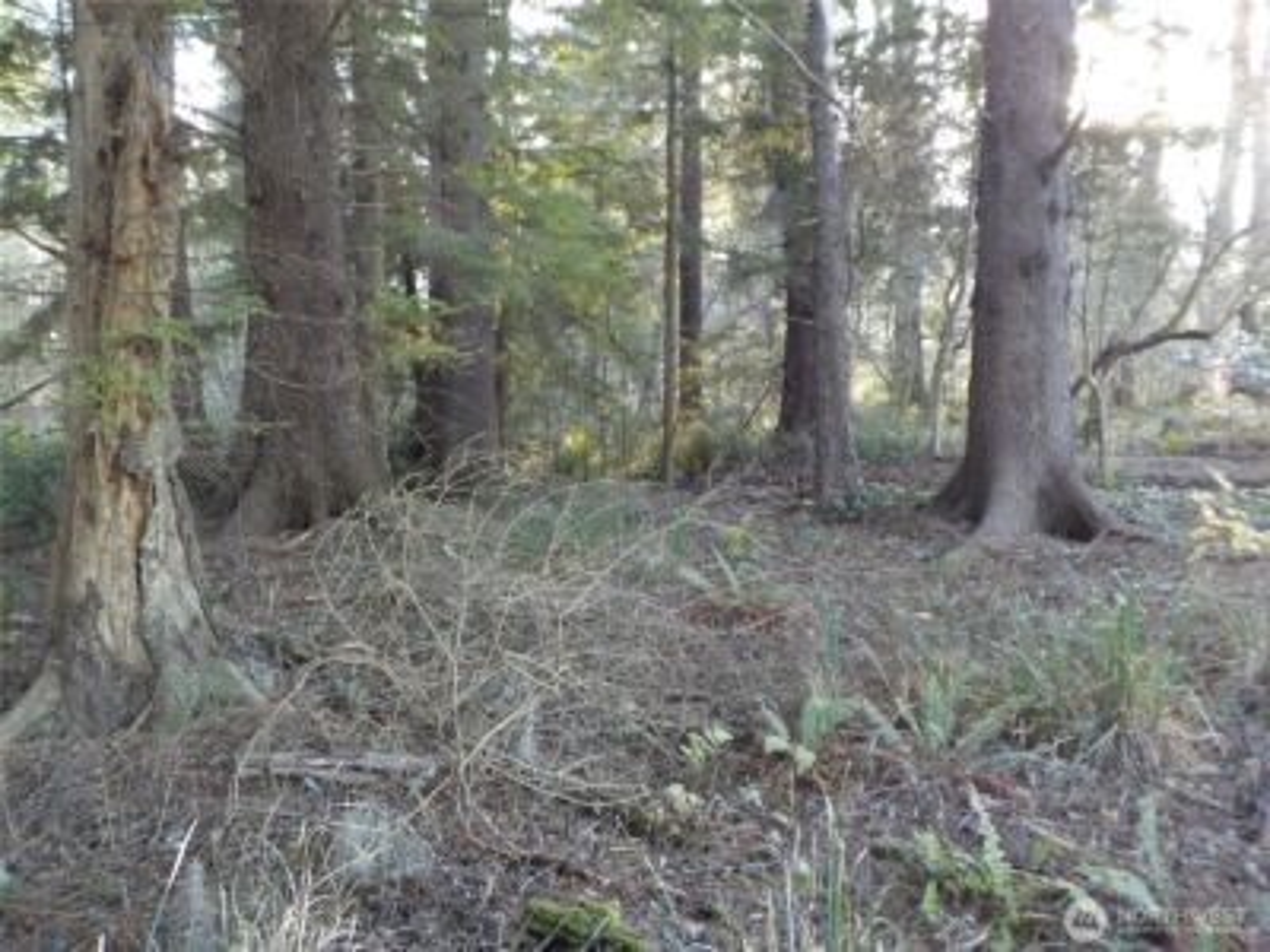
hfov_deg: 60.0
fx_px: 1101
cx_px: 635
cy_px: 476
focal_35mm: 30
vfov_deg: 46.8
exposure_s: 1/25
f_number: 3.3
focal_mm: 4.1
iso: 400
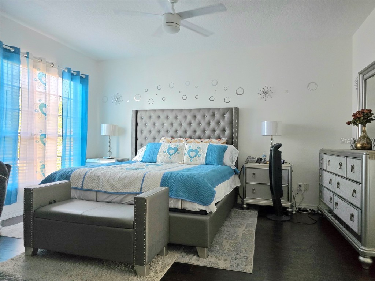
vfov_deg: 58.9
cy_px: 140
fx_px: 249
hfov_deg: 73.9
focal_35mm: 23
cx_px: 188
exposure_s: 1/120
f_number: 1.7
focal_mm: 6.3
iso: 400
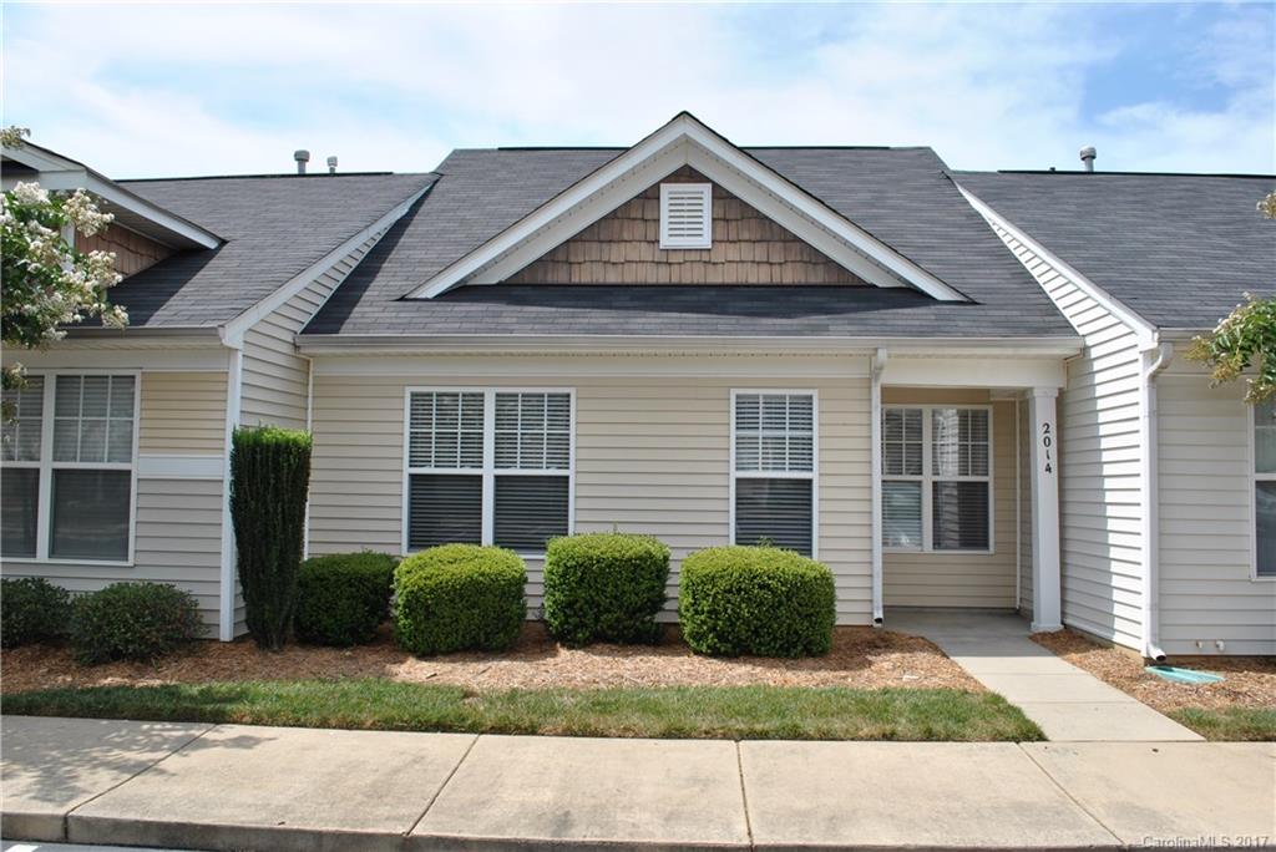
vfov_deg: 48.0
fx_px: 958
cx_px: 638
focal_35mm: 27
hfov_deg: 67.4
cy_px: 426
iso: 100
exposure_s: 1/250
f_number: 8
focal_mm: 18
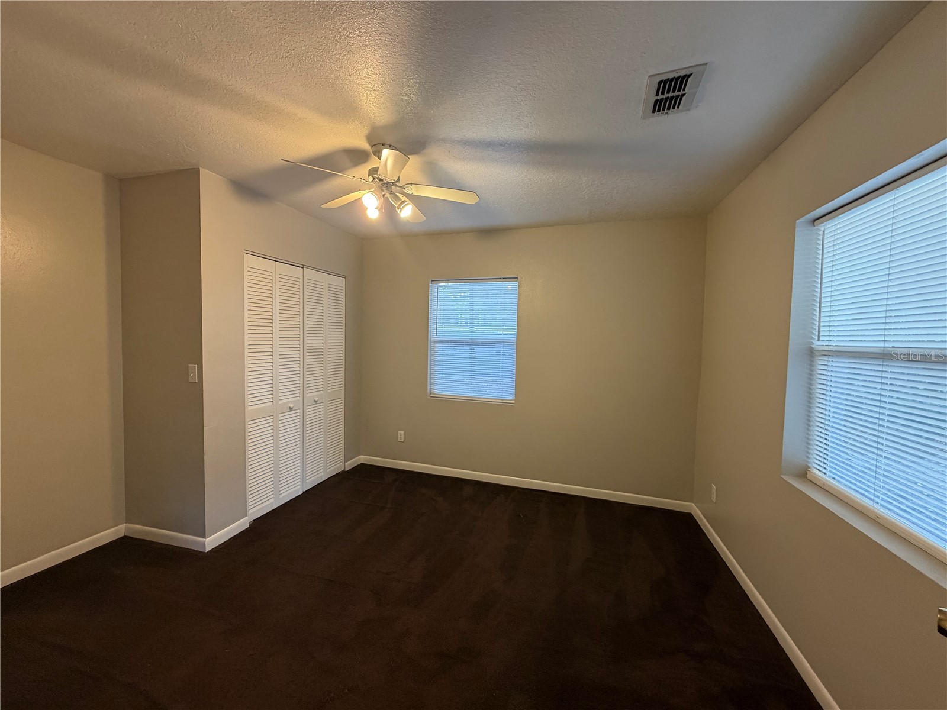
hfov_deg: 102.1
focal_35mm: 14
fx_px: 383
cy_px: 355
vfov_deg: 85.7
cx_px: 474
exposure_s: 1/60
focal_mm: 2.22
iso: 250
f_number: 2.2
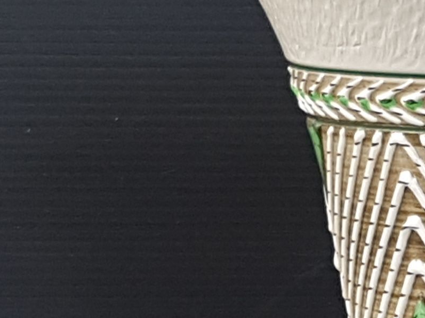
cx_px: 519
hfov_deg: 19.6
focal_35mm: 94
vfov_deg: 15.1
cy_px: 387
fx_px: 1154
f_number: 1.7
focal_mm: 4.2
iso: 64
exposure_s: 1/100
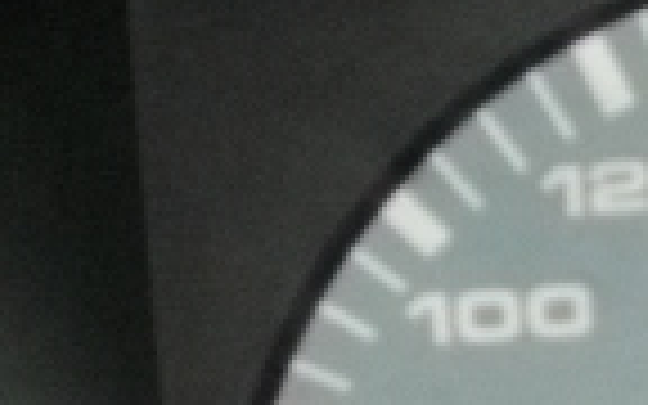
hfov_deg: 6.5
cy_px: 441
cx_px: 1737
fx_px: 5316
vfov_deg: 4.4
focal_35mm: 301
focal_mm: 7.1
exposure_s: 1/50
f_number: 3.2
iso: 200
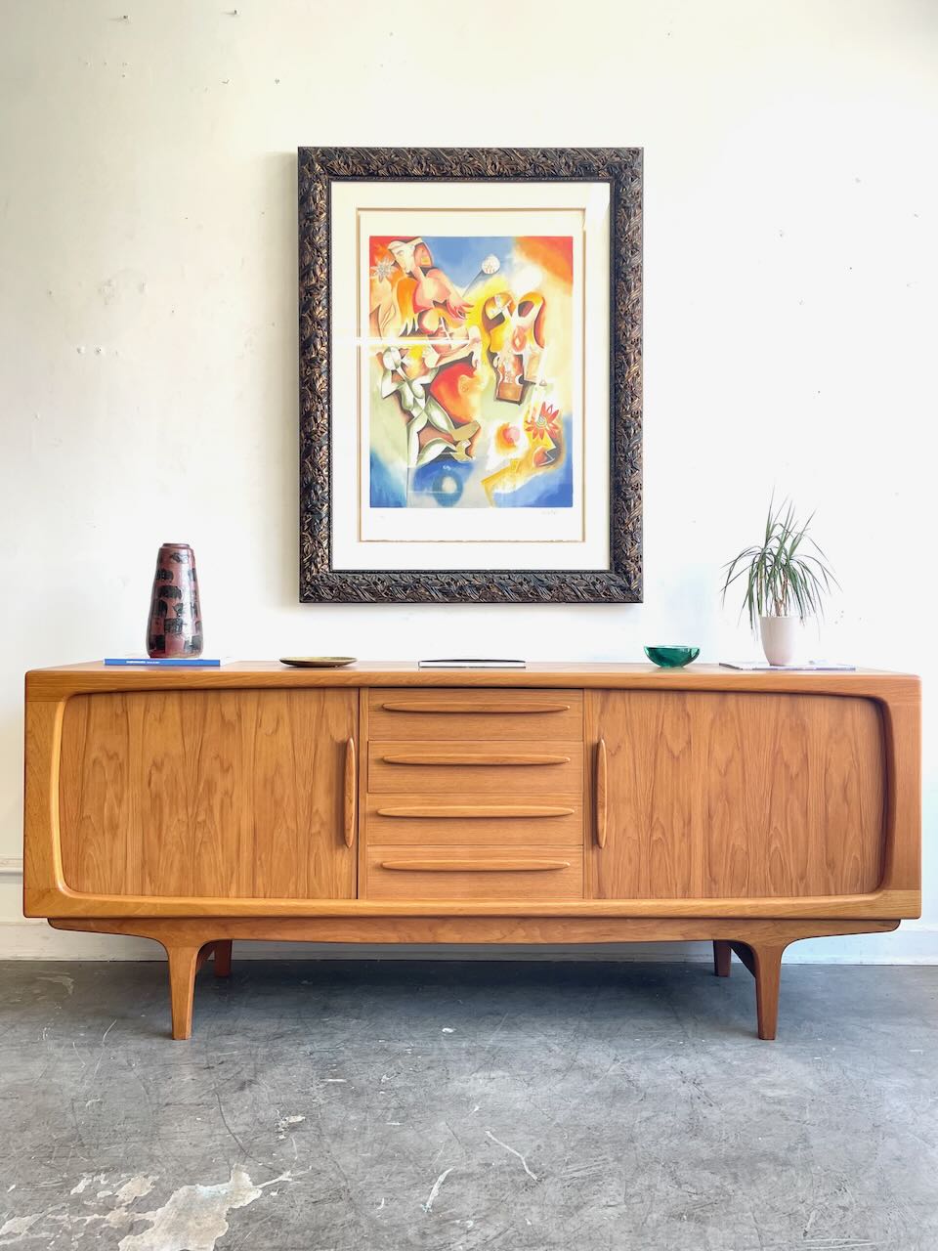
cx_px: 469
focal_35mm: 26
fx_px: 939
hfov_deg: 53.1
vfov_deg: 67.3
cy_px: 626
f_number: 1.6
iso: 64
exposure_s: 1/60
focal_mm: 4.2
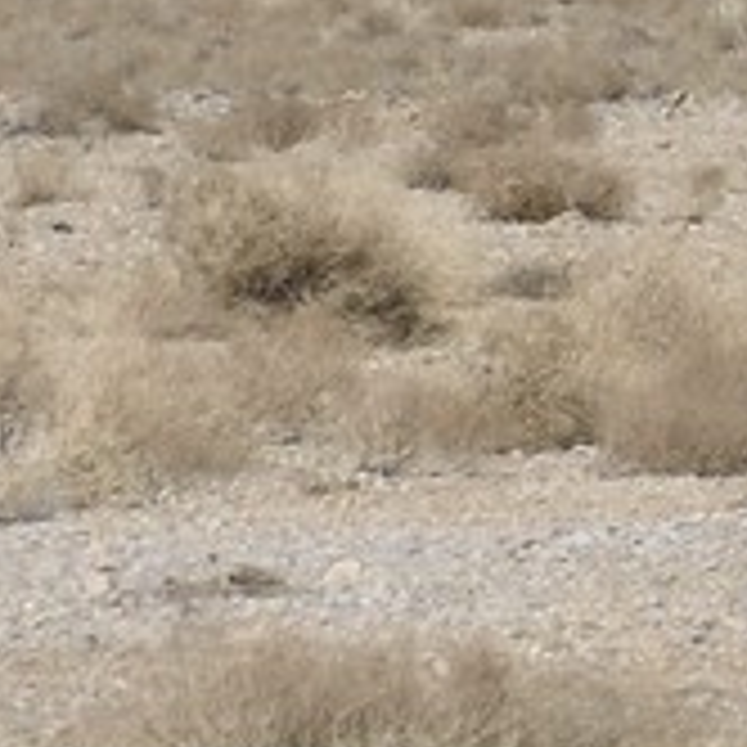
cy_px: -1584
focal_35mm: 1639
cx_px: 3330
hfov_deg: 1.1
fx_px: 40015
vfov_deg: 1.1
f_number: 13
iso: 200
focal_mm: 200
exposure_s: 1/320
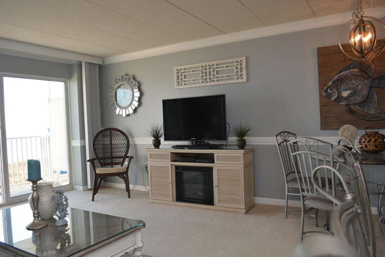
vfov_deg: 47.9
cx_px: 192
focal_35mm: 27
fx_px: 289
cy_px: 128
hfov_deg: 67.4
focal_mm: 18
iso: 200
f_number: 5.6
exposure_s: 1/125
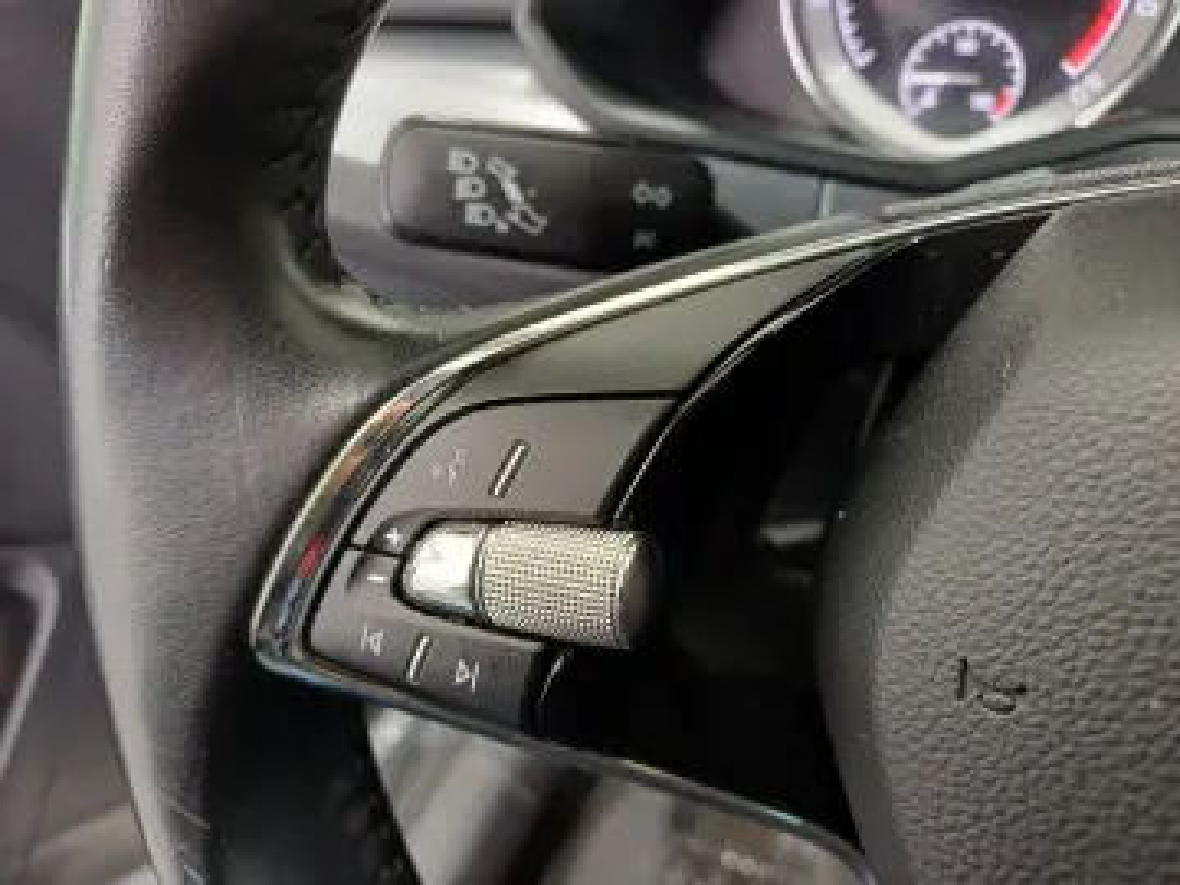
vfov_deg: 54.9
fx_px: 852
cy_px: 442
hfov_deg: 69.4
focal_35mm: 25
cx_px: 590
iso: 320
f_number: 1.8
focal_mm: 4.65
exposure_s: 1/33.3
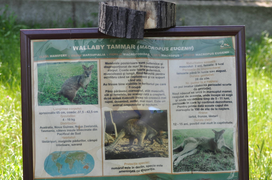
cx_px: 136
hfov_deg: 16.8
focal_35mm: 122
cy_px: 99
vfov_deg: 11.2
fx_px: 921
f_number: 4.5
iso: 400
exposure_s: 1/320
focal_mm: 70
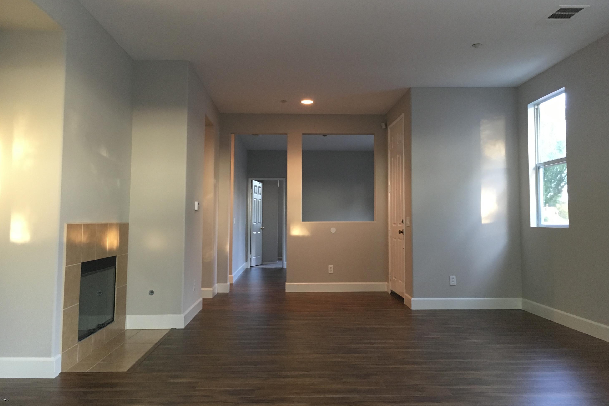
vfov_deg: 42.3
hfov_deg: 60.3
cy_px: 180
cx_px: 306
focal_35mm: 31
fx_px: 524
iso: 160
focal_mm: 4.15
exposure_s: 1/30
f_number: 2.2
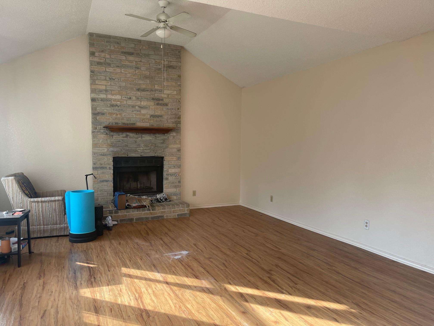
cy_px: 163
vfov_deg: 53.1
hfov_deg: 67.3
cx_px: 217
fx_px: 326
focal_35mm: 26
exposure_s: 1/121
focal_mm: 5.1
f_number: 1.6
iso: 50
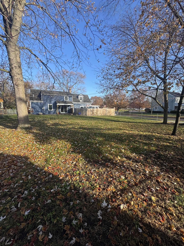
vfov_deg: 102.1
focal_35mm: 14
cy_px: 123
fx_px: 99
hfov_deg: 85.7
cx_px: 92
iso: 40
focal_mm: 2.22
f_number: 2.2
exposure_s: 1/631
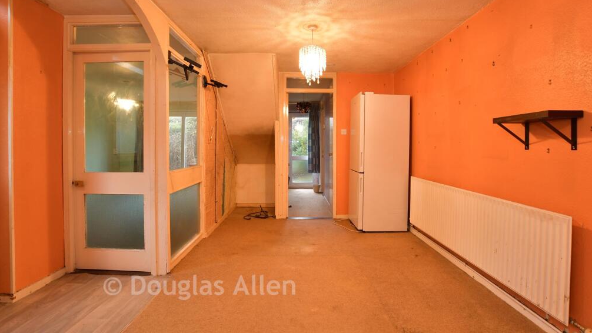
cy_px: 148
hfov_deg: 99.4
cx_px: 299
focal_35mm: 16
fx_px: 251
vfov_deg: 66.9
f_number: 8
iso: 125
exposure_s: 1/1.6
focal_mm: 10
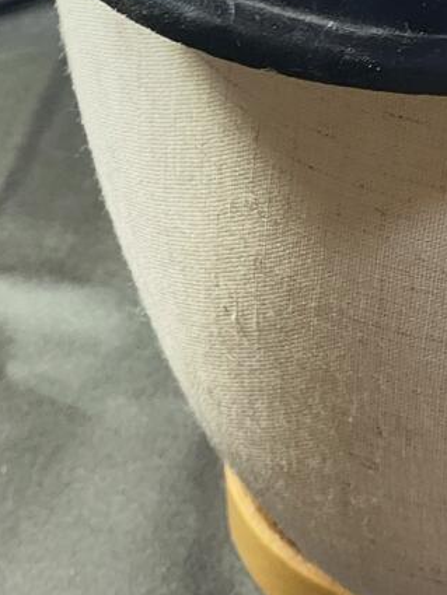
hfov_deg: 13.9
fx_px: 1824
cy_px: -251
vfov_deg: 17.1
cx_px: 378
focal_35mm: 106
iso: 111
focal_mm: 4.71
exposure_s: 1/33.3
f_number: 1.79
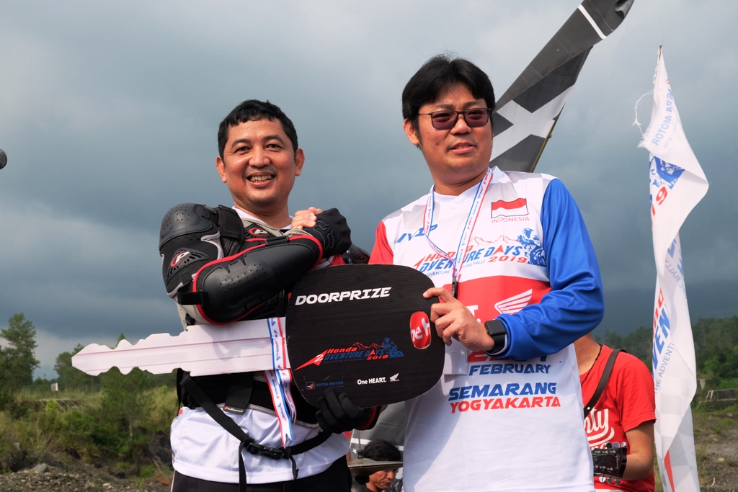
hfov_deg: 38.9
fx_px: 1046
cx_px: 369
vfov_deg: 26.5
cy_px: 246
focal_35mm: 51
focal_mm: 34.3
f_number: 9
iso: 400
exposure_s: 1/450
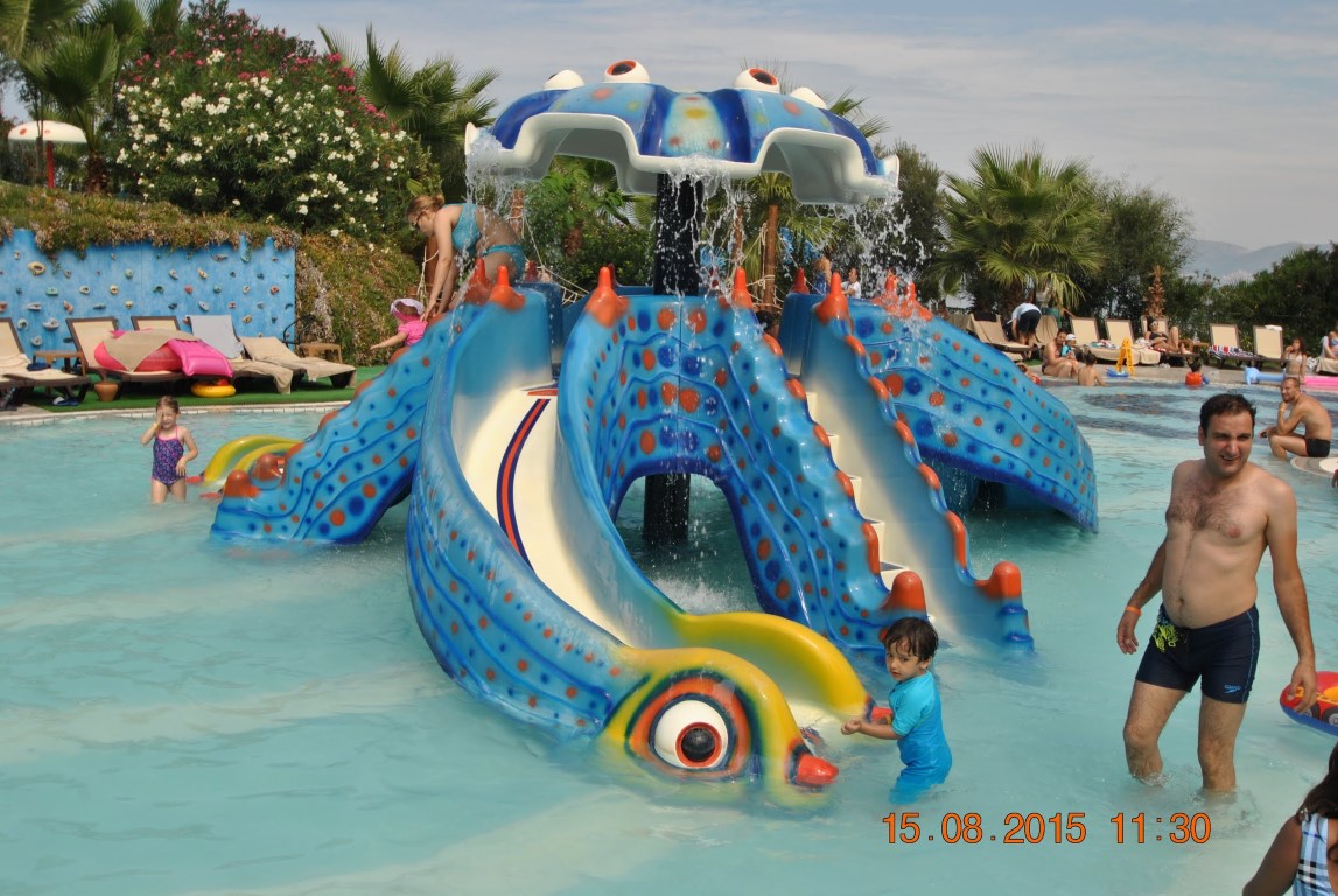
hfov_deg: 53.1
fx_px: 1340
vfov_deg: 37.0
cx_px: 669
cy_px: 448
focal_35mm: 36
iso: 100
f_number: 8
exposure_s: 1/250
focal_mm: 24
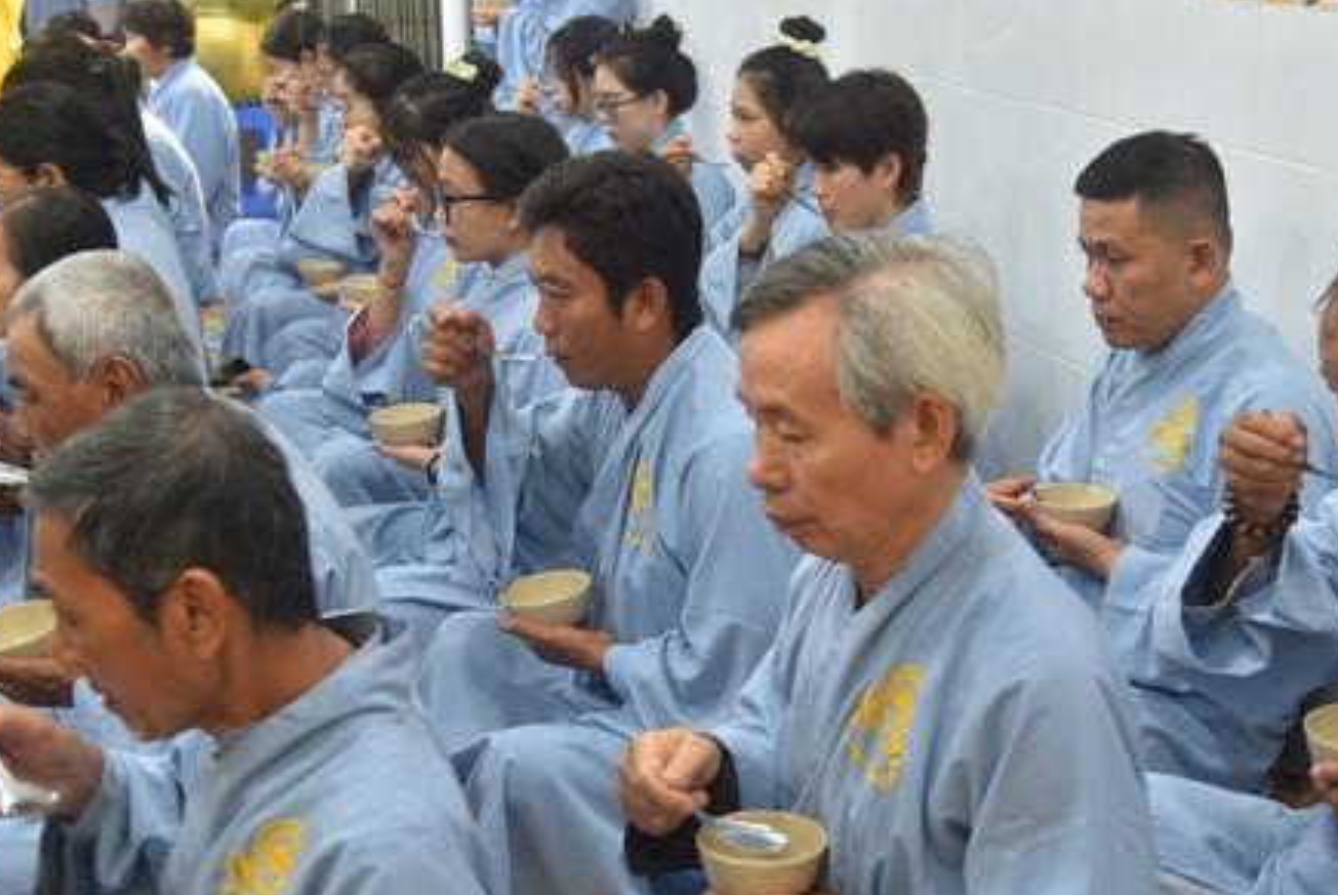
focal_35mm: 57
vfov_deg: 23.8
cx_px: 809
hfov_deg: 34.9
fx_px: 2121
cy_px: 455
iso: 720
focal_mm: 40
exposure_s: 1/60
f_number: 4
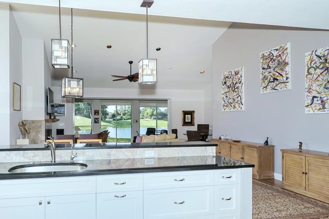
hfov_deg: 78.4
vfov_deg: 57.0
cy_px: 127
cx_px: 151
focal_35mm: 22
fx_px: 201
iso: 2000
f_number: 14
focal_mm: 18
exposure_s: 1/250
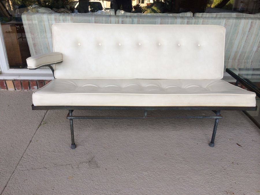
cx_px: 130
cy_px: 98
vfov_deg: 46.8
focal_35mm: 30
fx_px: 225
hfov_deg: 60.0
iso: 32
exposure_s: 1/122
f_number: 2.2
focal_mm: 4.12
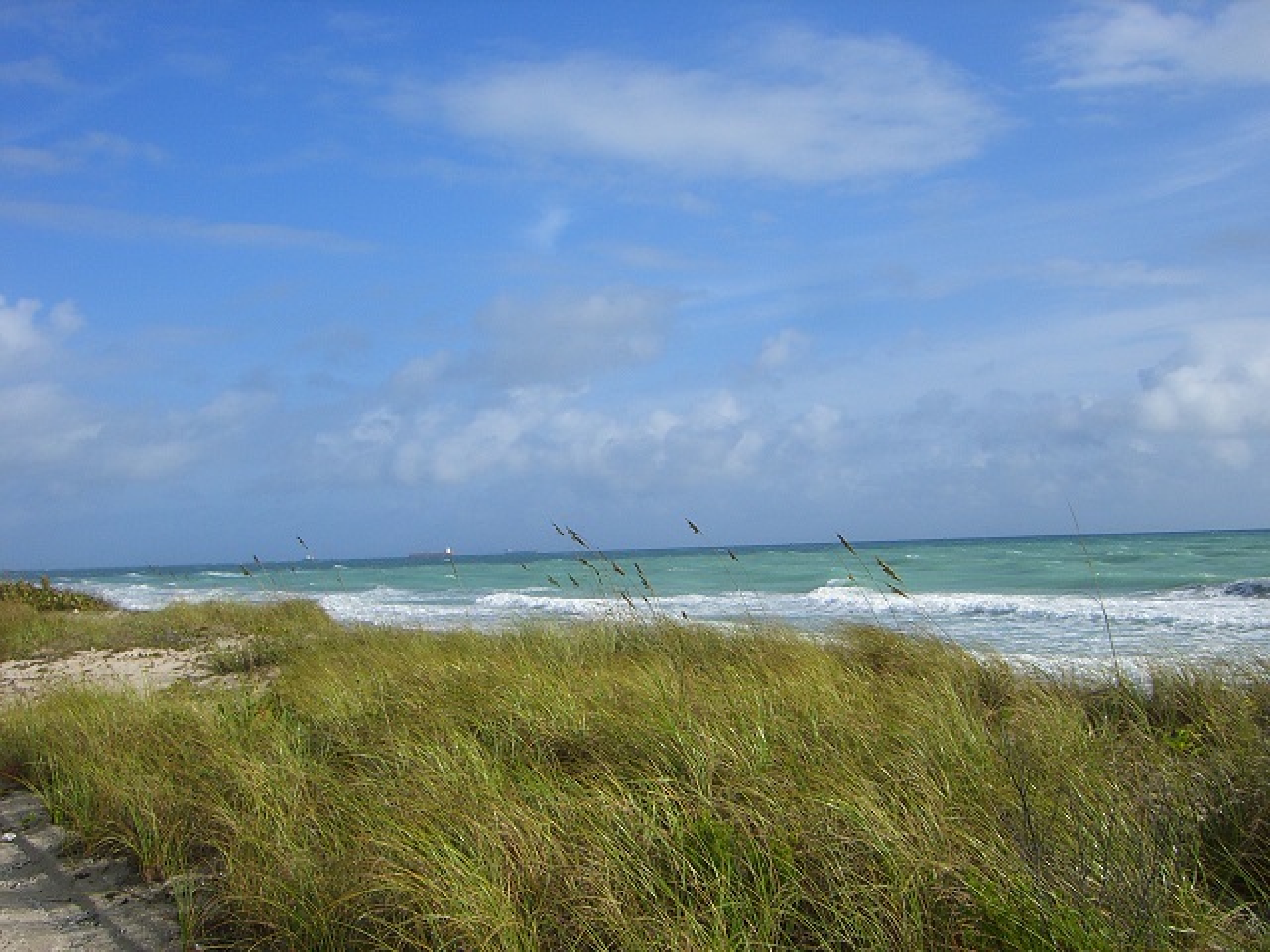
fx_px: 1394
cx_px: 635
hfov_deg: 49.0
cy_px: 476
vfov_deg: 37.7
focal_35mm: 38
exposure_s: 1/800
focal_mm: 6.2
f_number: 4.3
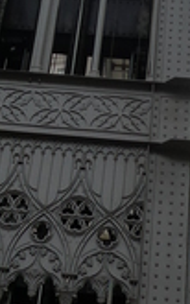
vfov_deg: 15.7
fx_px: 987
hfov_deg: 11.0
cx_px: 85
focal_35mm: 119
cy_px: -188
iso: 160
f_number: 4.5
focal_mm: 6
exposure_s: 1/640
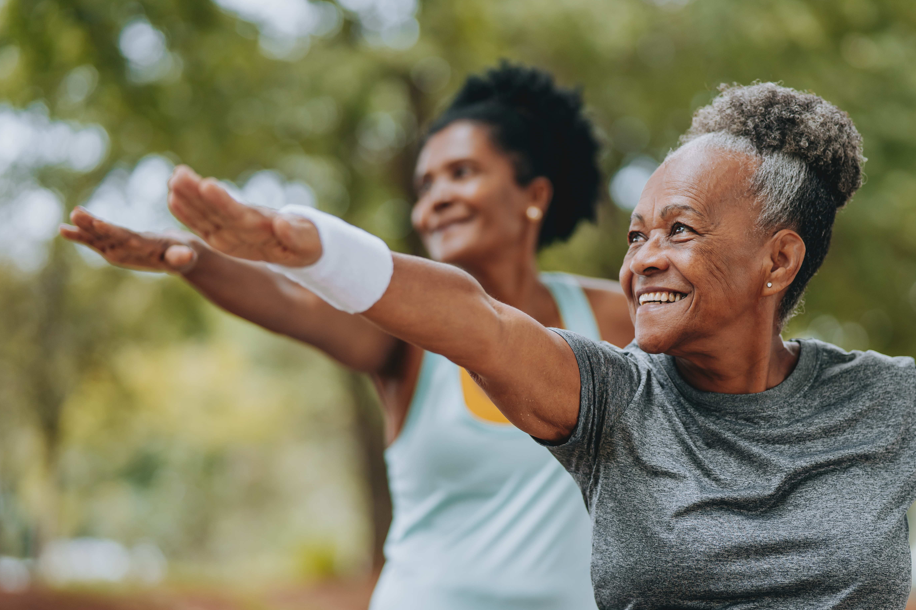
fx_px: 2748
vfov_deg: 12.7
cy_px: 370
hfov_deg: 18.9
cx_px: 530
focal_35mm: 108
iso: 320
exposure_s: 1/1000
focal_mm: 85
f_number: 2
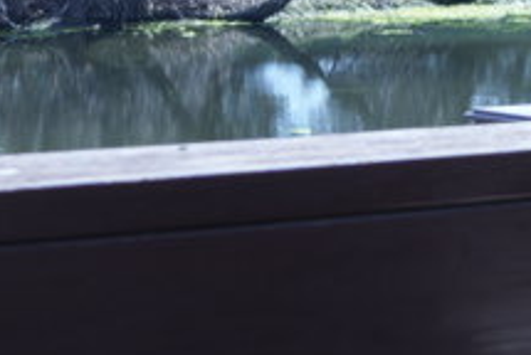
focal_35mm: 316
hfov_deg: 6.2
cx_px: 1381
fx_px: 4667
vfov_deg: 4.3
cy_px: -232
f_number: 4.5
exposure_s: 1/80
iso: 100
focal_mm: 28
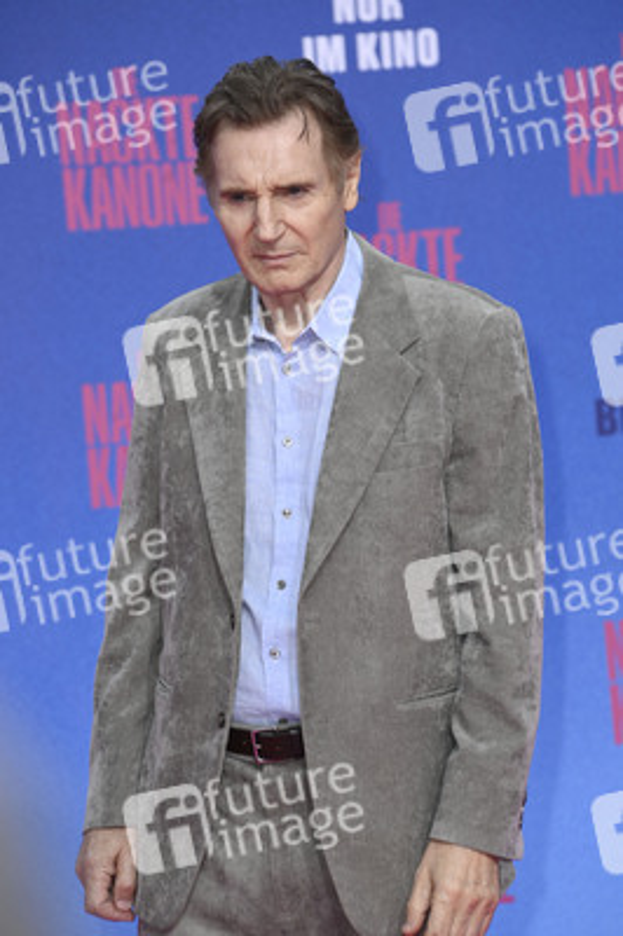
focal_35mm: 180
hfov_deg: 7.6
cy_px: 468
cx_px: 312
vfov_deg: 11.4
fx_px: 4680
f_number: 6.3
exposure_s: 1/250
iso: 250
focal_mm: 180
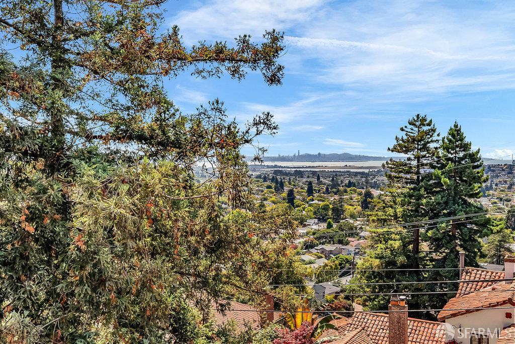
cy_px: 172
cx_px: 258
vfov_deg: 36.9
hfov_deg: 53.1
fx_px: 515
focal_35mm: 36
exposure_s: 1/200
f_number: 8
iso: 100
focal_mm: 24
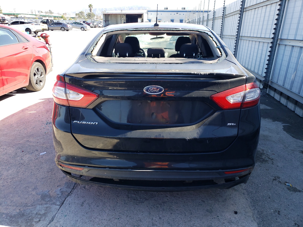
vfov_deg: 53.1
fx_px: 228
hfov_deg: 67.3
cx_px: 152
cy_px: 114
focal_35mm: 26
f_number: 1.5
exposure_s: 1/588
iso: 50
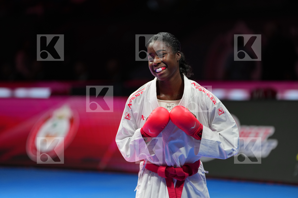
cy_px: 99
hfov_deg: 10.3
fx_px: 1655
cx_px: 149
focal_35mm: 200
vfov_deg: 6.9
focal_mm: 200
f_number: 2.8
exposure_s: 1/1000
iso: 1000
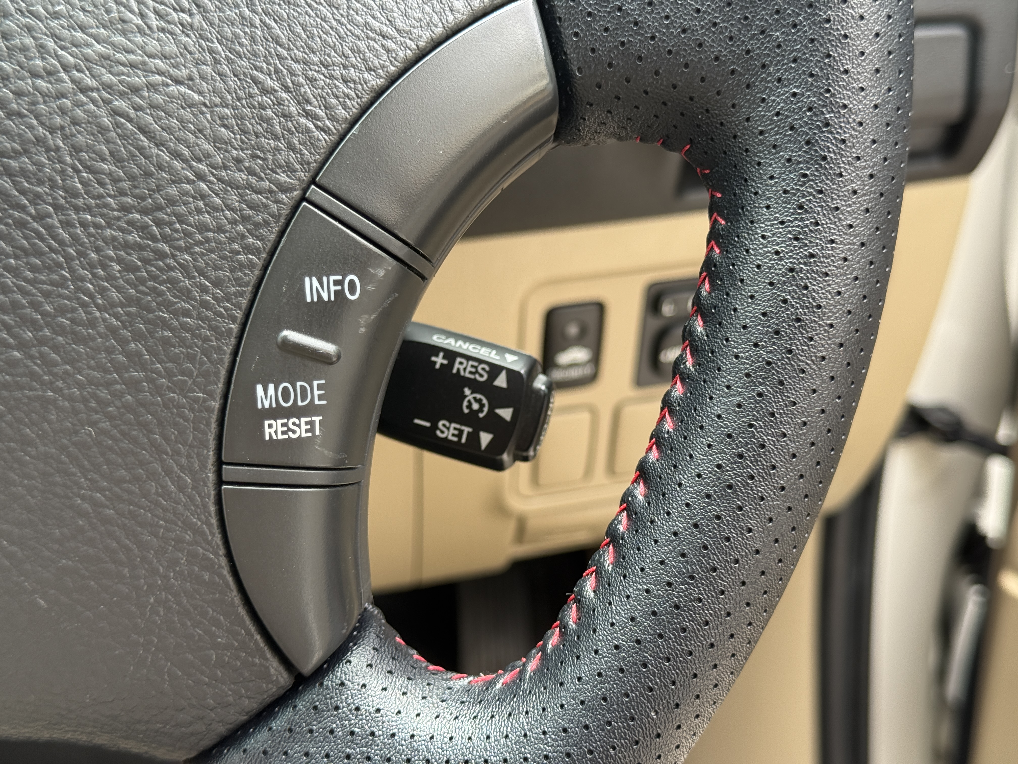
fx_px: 1412
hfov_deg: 39.7
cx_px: 509
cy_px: 382
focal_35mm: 48
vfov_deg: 30.3
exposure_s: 1/238
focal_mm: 6.76
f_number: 1.78
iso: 100
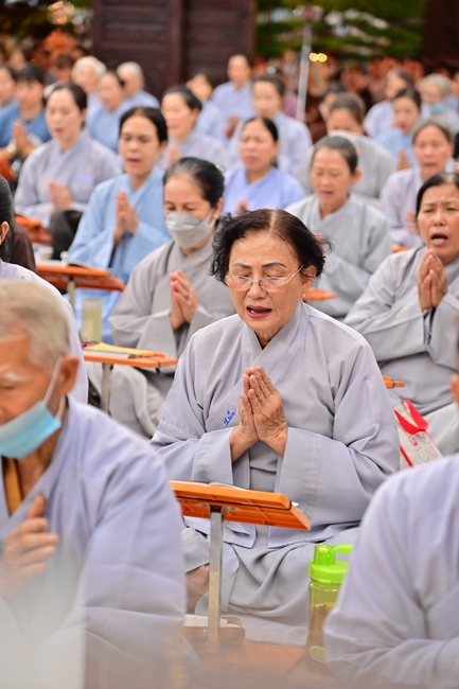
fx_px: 2296
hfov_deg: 11.4
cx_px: 230
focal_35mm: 120
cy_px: 344
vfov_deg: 17.1
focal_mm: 120
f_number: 4
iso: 1600
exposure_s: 1/50
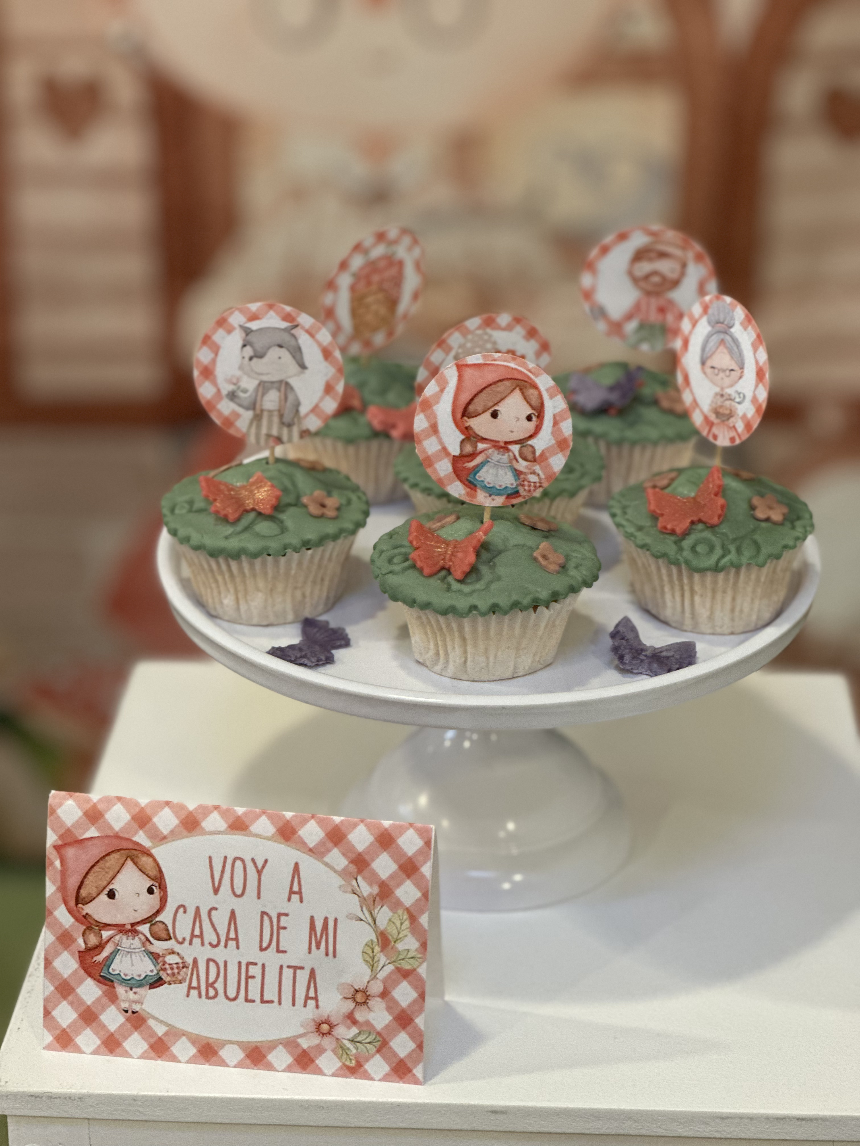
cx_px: 430
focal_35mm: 77
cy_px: 573
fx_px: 2551
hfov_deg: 19.1
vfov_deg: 25.3
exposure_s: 1/33
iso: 250
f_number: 2.8
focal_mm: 9
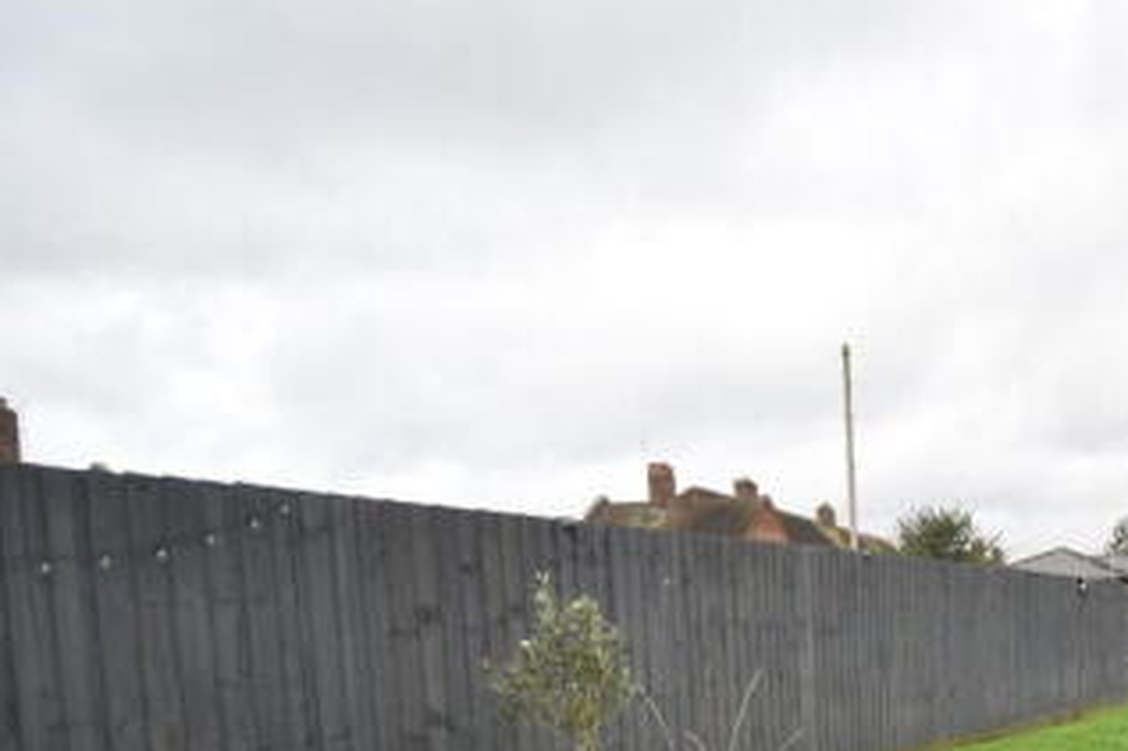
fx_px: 971
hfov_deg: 48.5
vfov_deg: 38.1
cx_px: 1151
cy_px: 735
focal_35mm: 31
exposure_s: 1/200
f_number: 5
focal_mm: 10
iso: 140
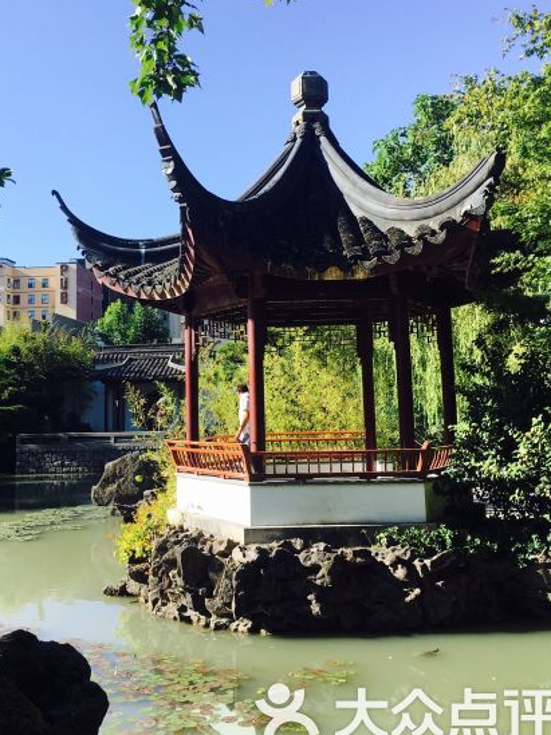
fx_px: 786
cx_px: 239
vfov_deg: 50.0
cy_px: 316
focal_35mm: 37
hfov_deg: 38.6
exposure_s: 1/641
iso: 25
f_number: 2.2
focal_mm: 4.15
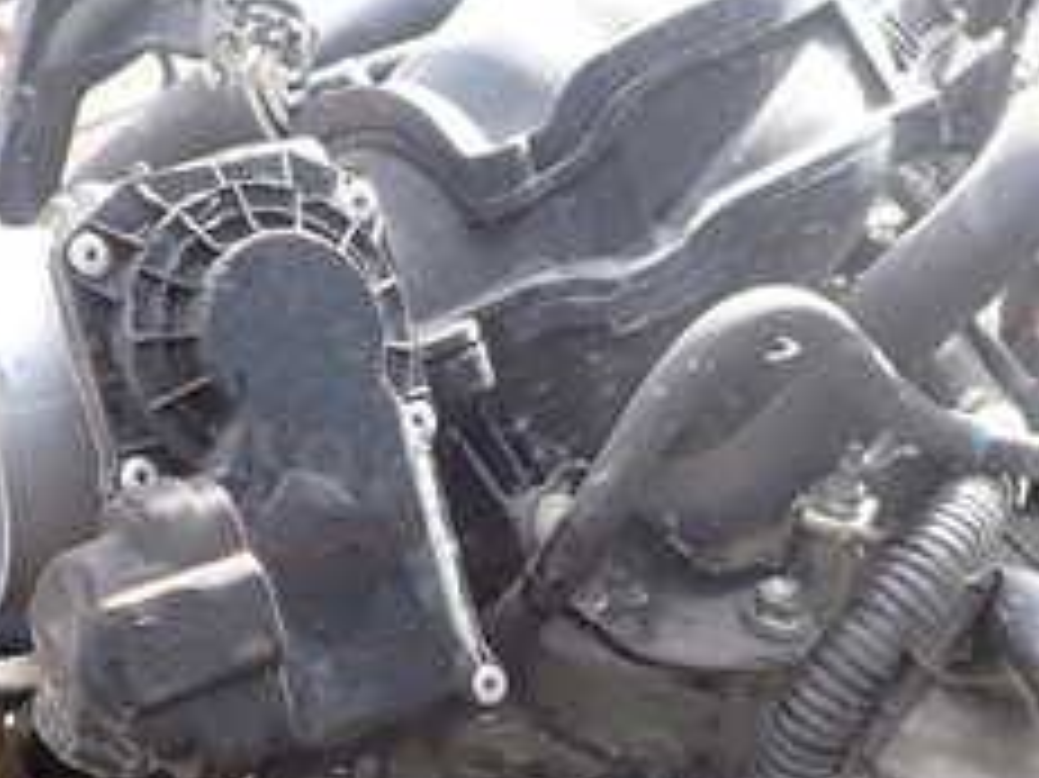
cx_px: 450
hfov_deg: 29.8
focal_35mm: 65
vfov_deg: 22.3
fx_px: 1950
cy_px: 598
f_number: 2.8
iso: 100
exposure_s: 1/200
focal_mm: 4.5
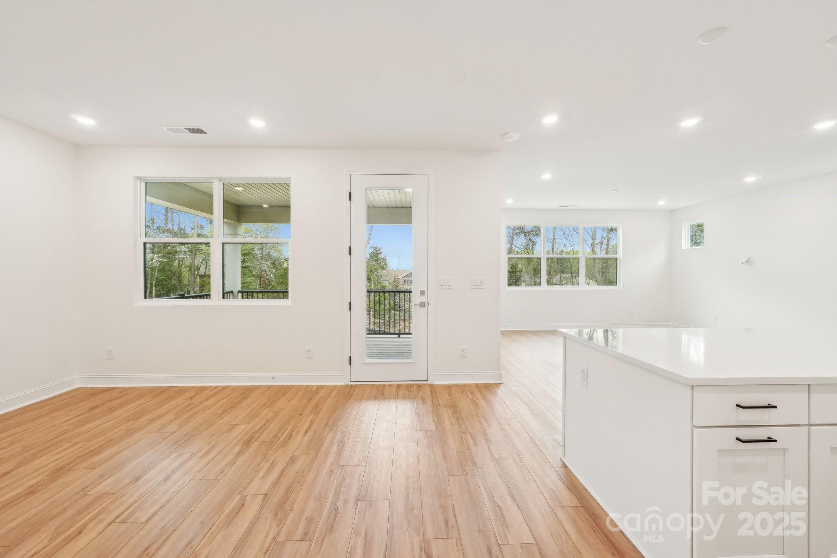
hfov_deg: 97.6
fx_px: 366
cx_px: 418
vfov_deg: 74.6
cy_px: 279
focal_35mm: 16
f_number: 8
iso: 400
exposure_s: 1/20
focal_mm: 10.5
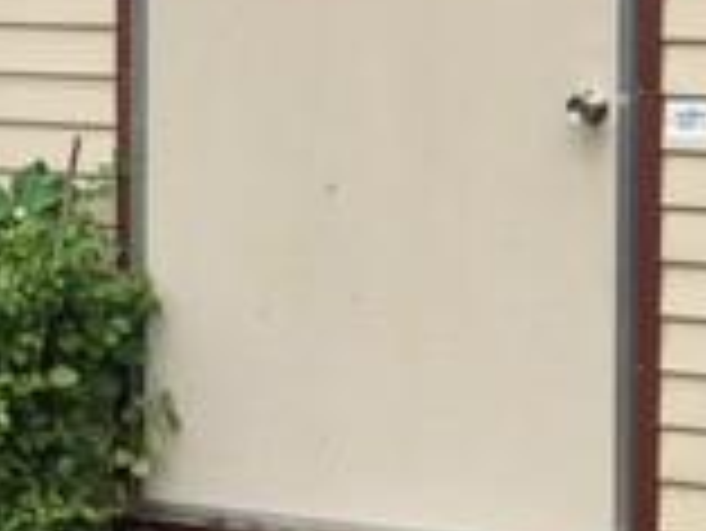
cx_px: 854
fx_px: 2408
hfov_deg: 16.0
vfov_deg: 12.5
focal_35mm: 118
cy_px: 76
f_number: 2.2
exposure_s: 1/630
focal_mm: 4.15
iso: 25
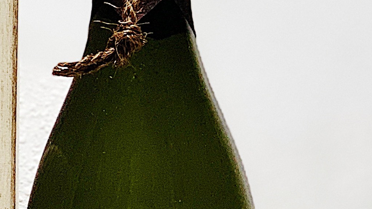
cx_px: -21
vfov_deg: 5.5
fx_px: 2179
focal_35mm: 221
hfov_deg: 9.7
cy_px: 90
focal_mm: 6
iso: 125
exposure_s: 1/50
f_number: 2.4
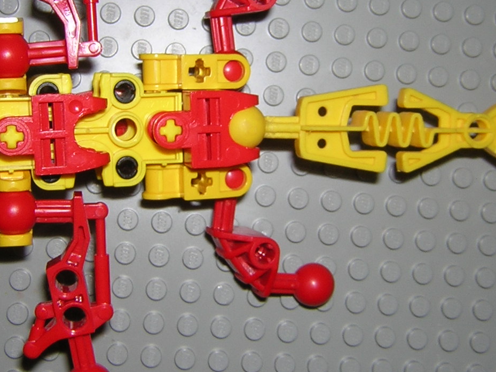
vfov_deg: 23.6
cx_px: 244
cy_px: 125
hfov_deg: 31.2
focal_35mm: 62
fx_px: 888
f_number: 5.2
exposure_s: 1/60.1
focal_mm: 4.7
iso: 100
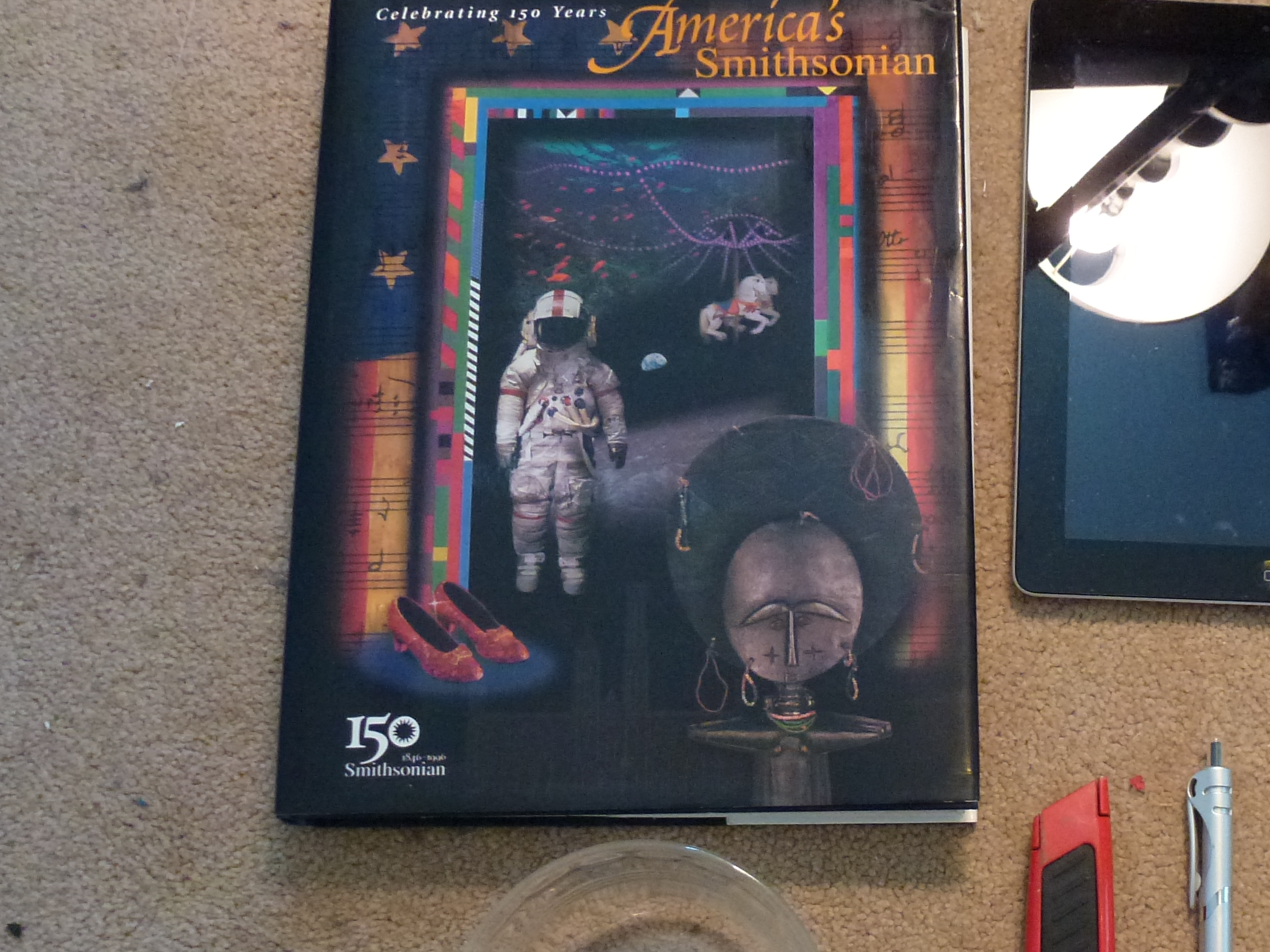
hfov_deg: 45.6
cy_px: 726
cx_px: 1007
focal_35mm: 39
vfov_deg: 35.9
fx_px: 1431
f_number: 3.3
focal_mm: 4.3
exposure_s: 1/25
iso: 400
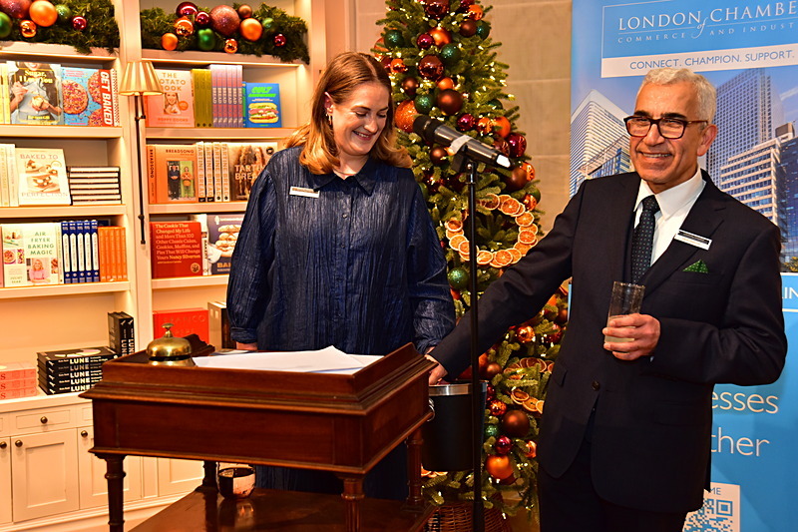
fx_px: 1064
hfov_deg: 41.1
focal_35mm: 48
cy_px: 266
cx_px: 399
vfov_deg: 28.1
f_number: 5
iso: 1600
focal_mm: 48
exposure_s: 1/50
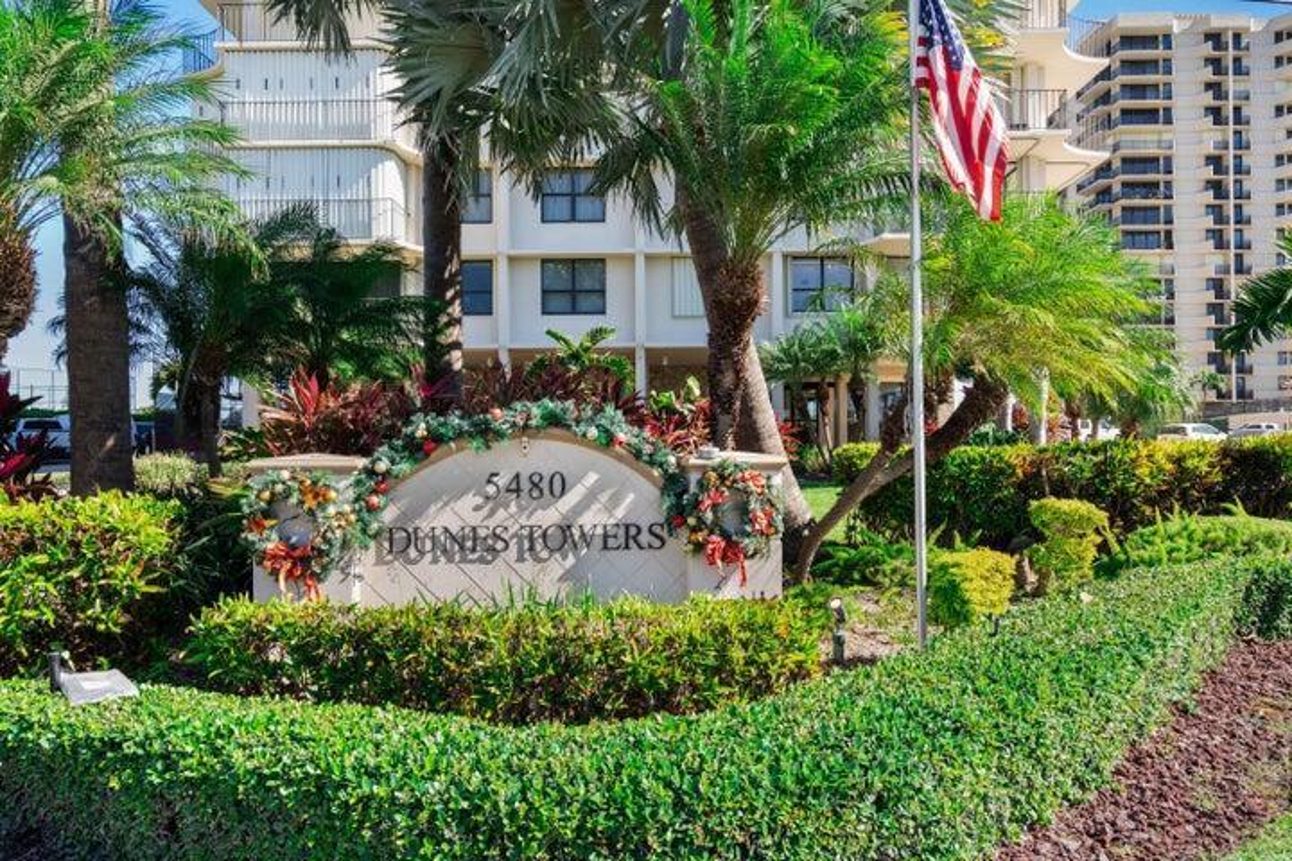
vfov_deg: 53.1
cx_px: 646
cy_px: 430
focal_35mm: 24
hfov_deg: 73.7
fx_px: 861
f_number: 8
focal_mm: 24
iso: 80
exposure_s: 1/50
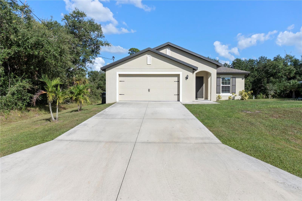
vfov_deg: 53.1
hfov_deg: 73.8
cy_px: 100
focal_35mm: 24
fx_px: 201
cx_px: 151
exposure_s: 1/3200
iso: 400
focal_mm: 16
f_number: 8
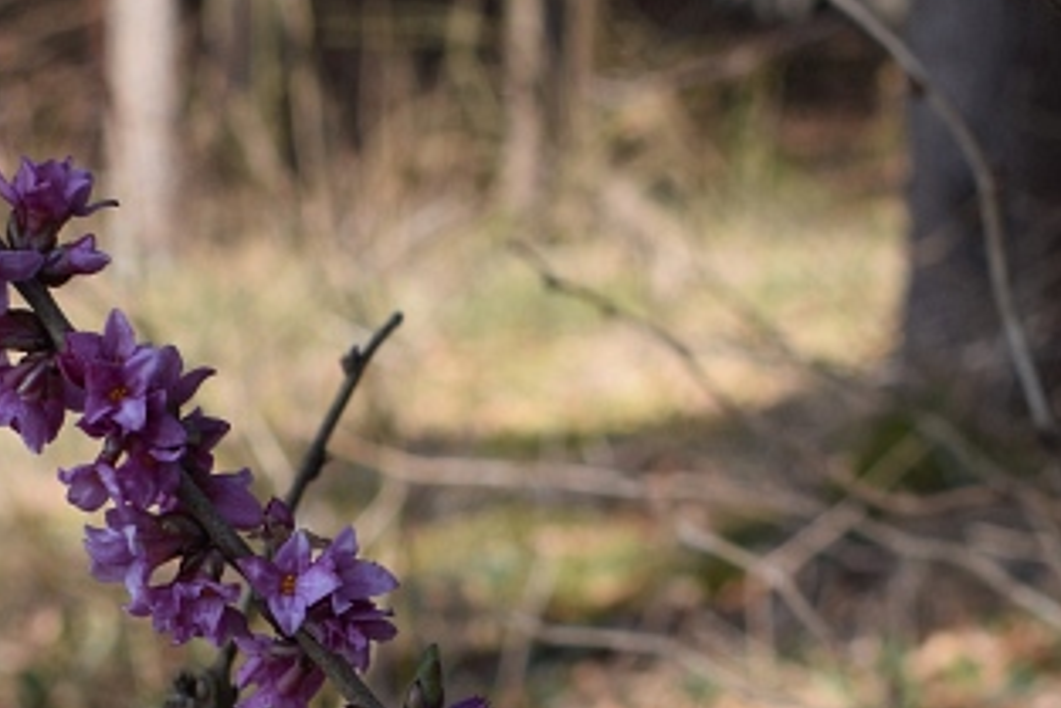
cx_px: 376
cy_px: 859
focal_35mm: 149
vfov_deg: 9.1
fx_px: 4381
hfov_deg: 13.8
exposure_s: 1/250
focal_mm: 31
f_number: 8
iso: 250
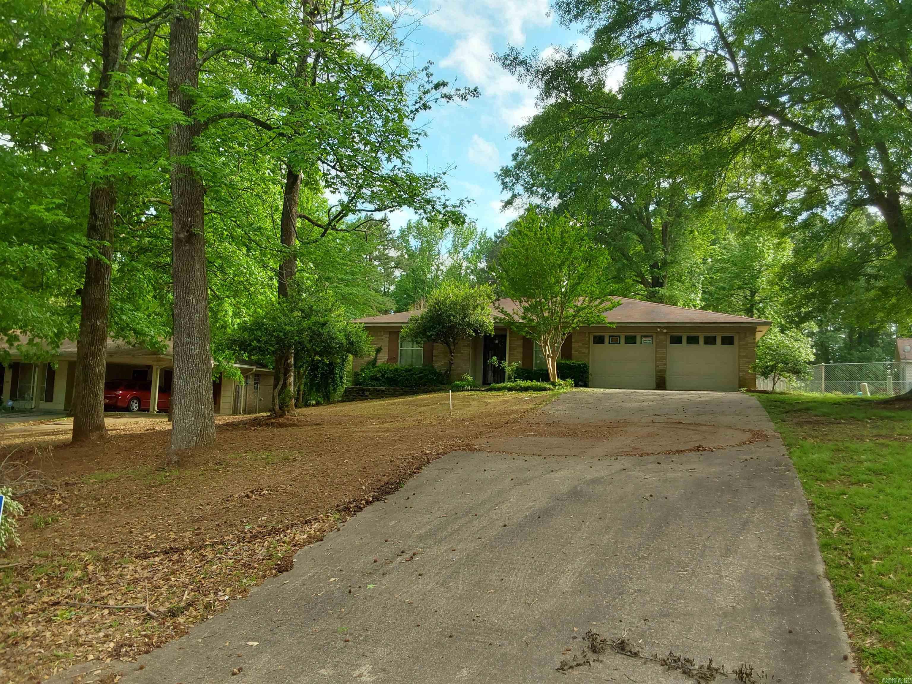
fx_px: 738
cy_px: 342
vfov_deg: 49.7
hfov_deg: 63.4
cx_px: 456
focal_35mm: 28
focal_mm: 2.91
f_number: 1.9
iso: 50
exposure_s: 1/435
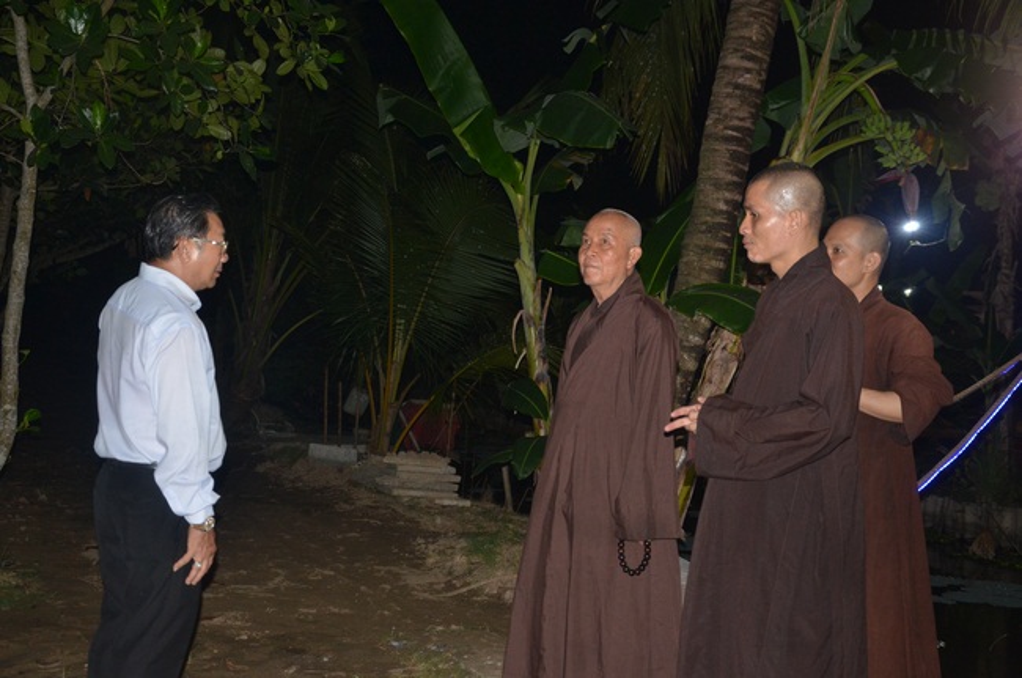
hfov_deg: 37.9
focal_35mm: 52
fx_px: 1488
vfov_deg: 25.7
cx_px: 511
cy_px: 339
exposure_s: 1/60
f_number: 5
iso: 1000
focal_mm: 35
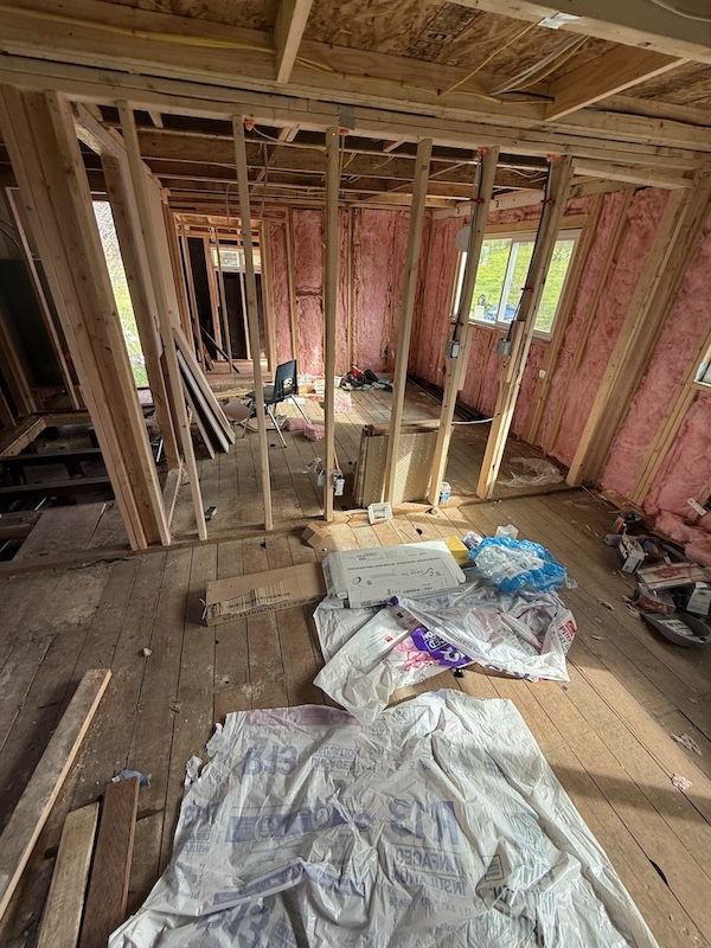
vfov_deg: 102.1
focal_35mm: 14
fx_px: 383
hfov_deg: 85.7
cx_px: 356
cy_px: 474
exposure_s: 1/99
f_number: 2.2
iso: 50
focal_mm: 2.22
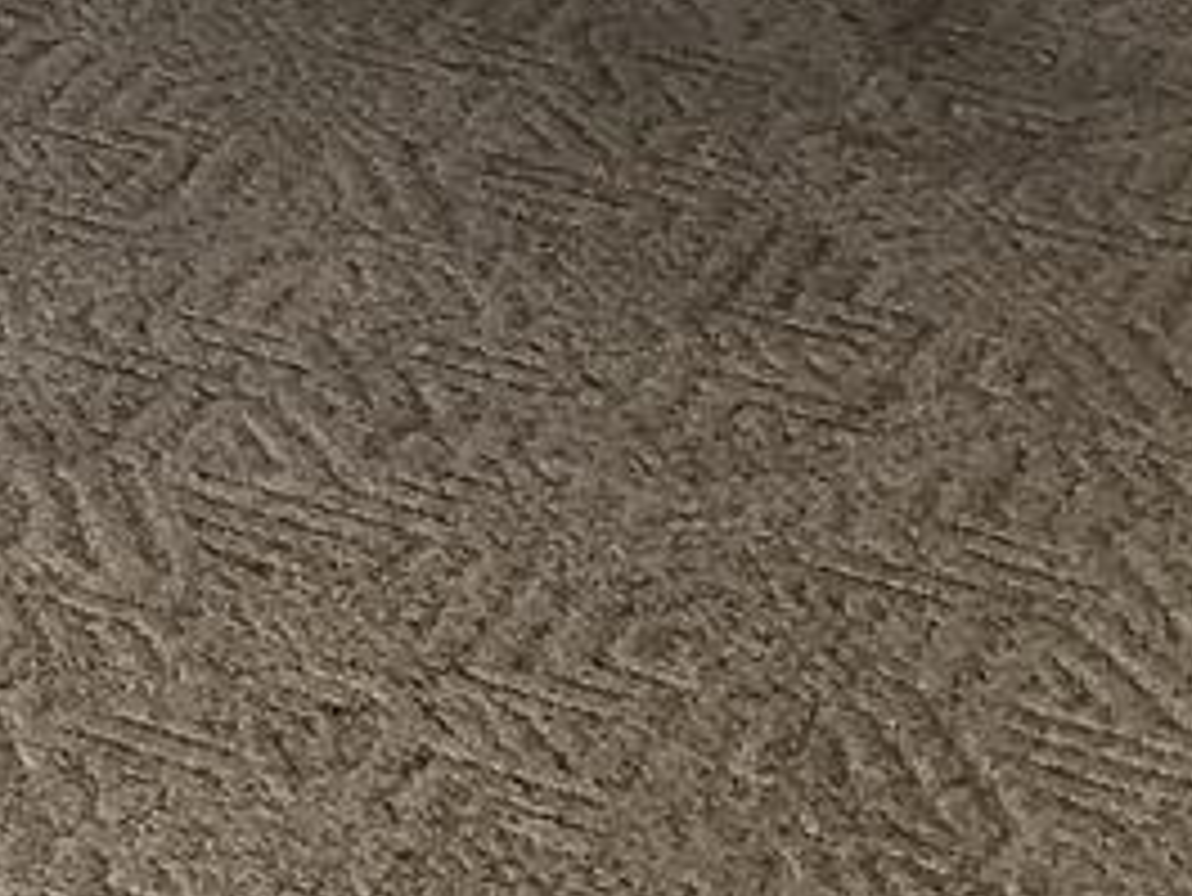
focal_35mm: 152
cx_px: -346
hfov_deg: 12.6
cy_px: -1342
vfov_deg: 8.8
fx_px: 5236
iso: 32
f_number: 1.8
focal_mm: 3.99
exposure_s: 1/120
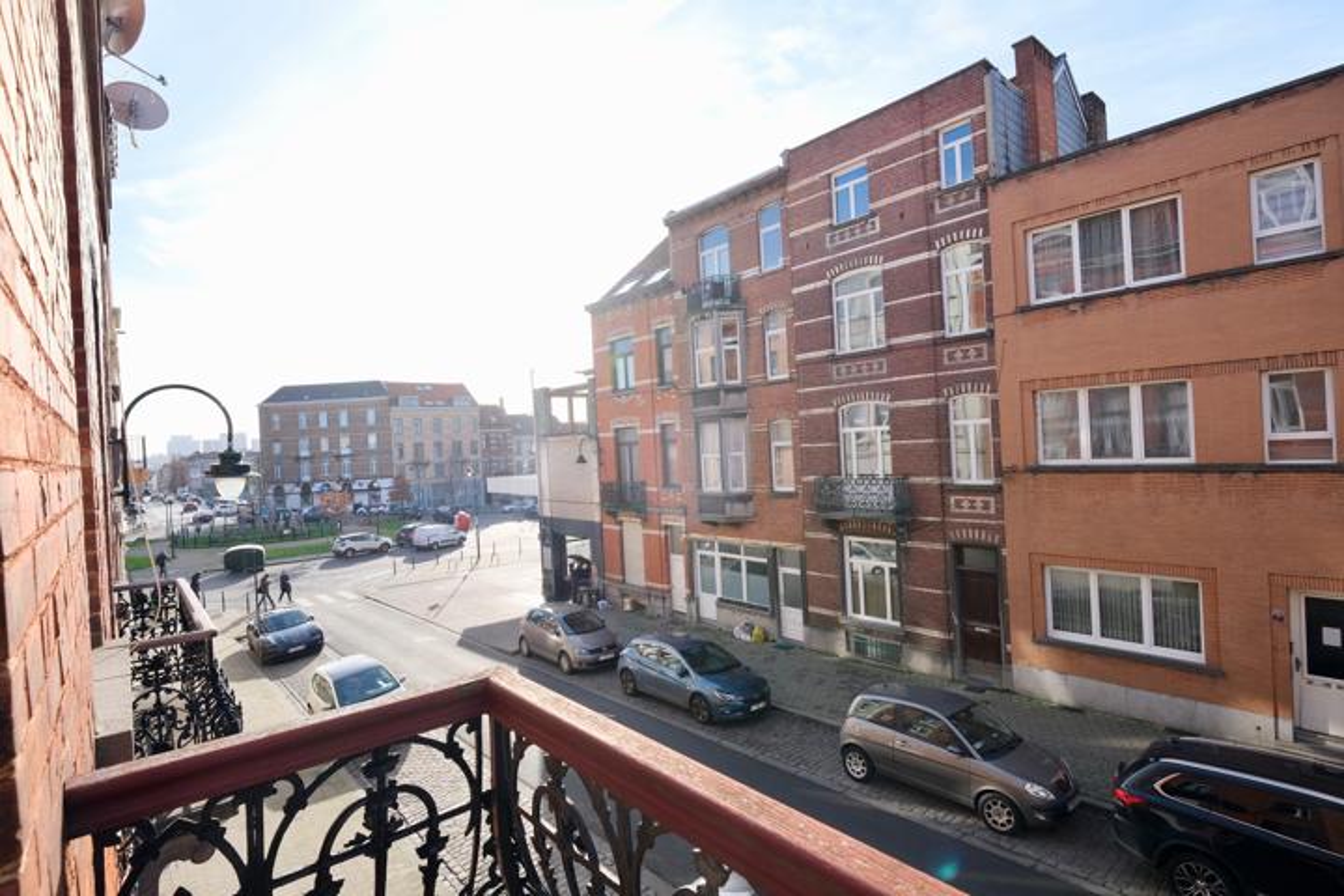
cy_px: 448
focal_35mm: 17
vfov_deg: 70.4
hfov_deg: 93.3
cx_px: 672
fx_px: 635
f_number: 7.1
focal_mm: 11.5
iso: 320
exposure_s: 1/240
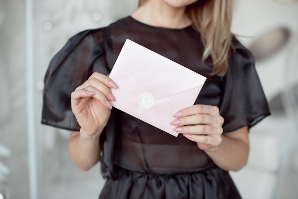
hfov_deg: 39.6
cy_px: 100
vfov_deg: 27.0
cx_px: 149
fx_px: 414
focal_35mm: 50
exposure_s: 1/200
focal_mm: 50
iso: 200
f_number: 2.5
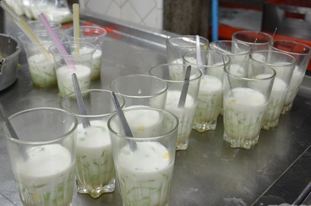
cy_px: 112
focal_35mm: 46
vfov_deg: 29.1
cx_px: 157
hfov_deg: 42.8
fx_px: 397
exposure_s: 1/30
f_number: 4.5
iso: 640
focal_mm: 26
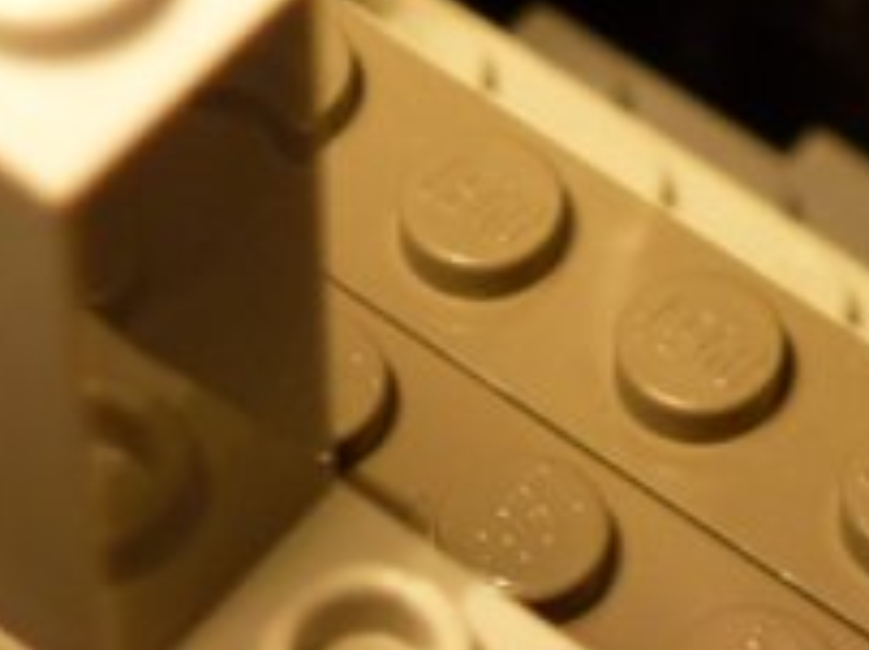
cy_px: -379
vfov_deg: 7.1
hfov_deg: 9.6
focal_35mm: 206
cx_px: 727
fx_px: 5165
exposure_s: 1/80
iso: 125
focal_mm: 11.7
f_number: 4.6
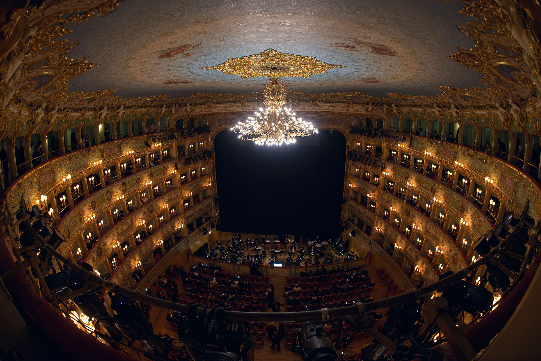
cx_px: 270
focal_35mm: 16
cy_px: 180
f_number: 6.3
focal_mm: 16
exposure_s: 1/50
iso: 1800
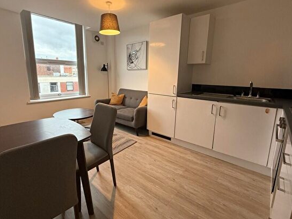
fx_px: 152
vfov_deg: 71.5
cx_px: 135
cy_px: 102
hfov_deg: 87.6
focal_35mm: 18
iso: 320
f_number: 2.2
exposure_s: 1/100
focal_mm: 2.22
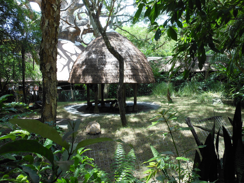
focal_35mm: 28
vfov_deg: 49.7
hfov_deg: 63.4
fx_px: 197
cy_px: 92
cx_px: 122
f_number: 3.7
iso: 80
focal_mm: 5
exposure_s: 1/100
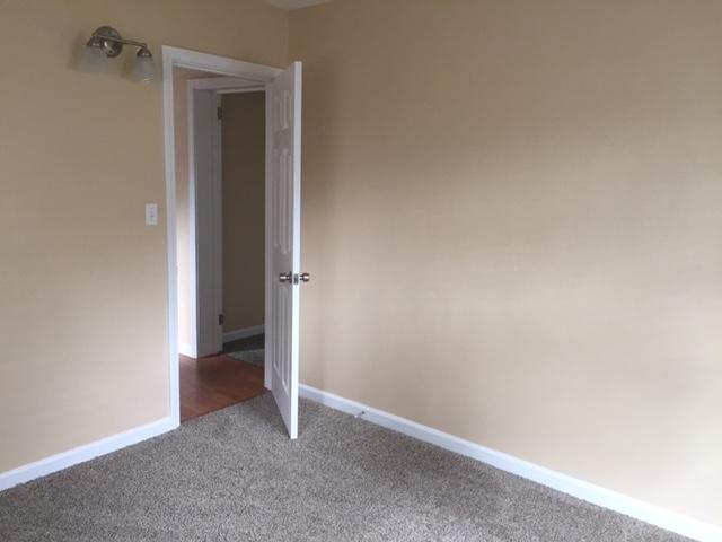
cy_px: 271
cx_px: 361
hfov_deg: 61.7
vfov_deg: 48.2
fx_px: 605
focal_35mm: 29
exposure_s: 1/30
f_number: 2.2
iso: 100
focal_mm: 4.15
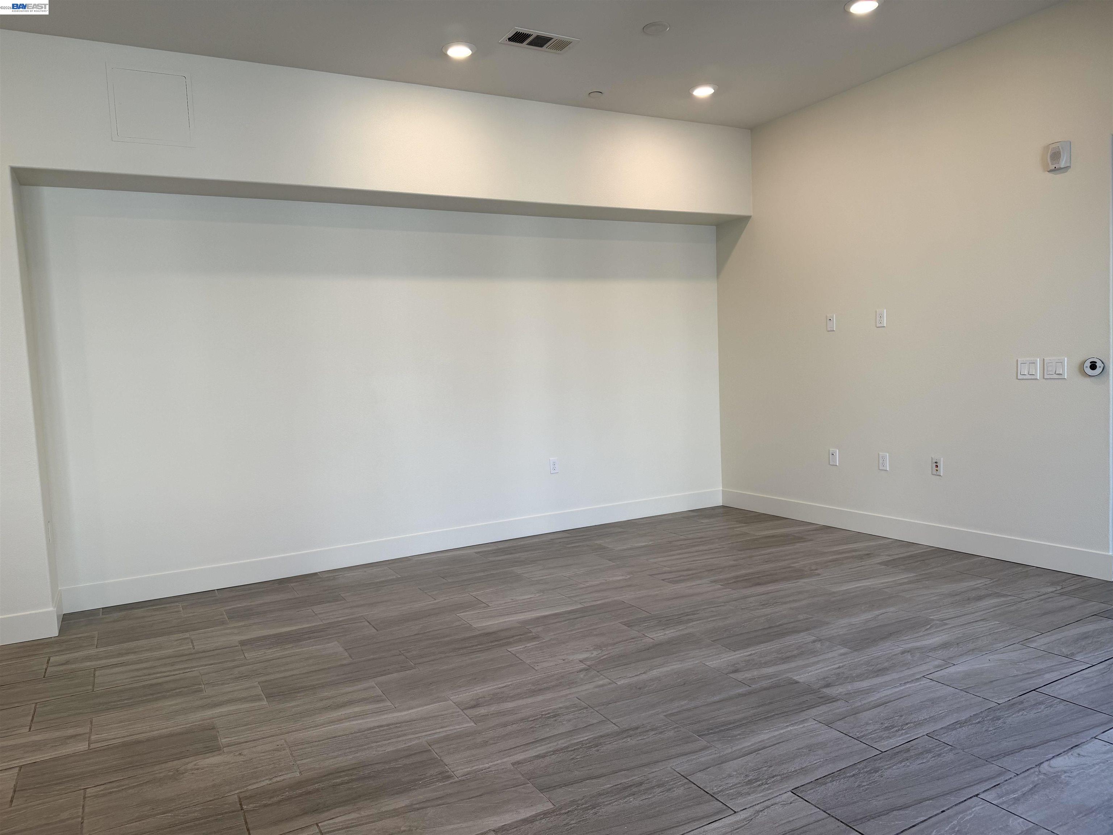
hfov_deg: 71.6
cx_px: 556
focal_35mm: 24
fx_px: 772
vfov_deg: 56.8
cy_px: 418
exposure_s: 1/120
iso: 80
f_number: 1.78
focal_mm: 6.76
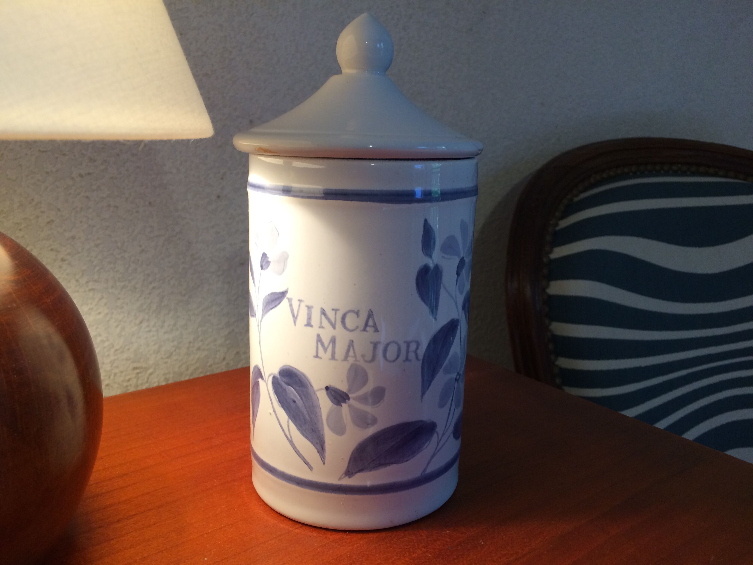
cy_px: 282
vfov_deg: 48.2
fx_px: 631
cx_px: 376
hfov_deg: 61.7
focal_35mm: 29
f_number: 2.2
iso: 64
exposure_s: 1/33
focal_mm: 4.15
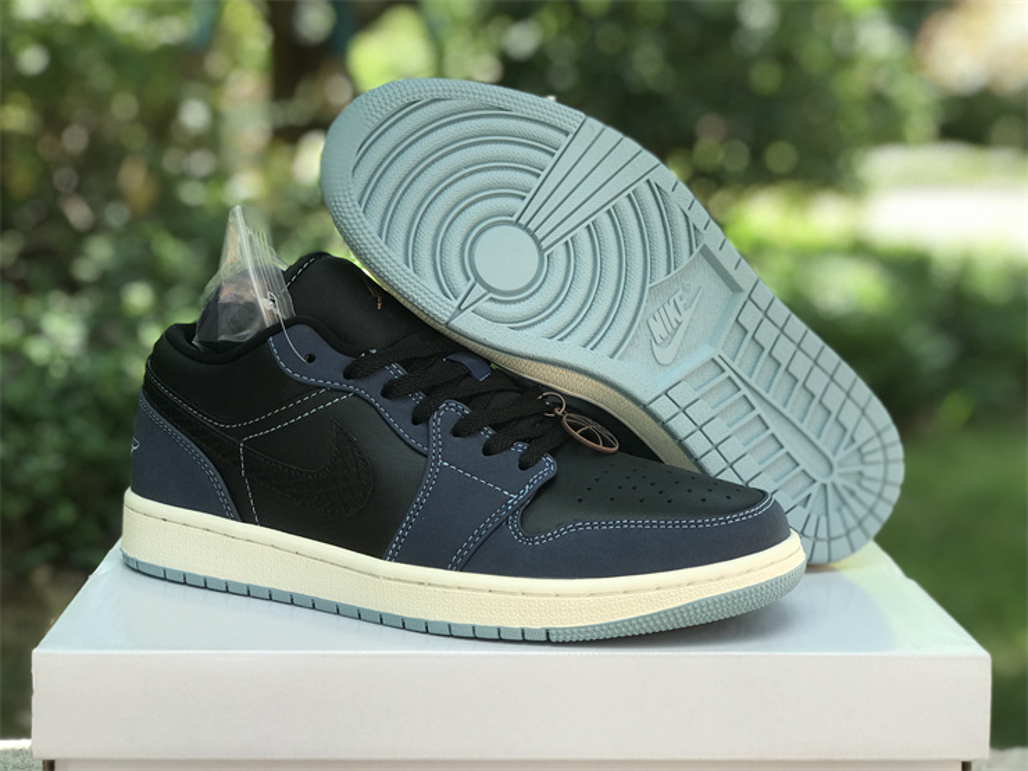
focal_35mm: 57
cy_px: 386
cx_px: 514
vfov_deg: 25.7
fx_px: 1693
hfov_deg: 33.8
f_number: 2.8
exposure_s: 1/100
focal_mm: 6.6
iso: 32
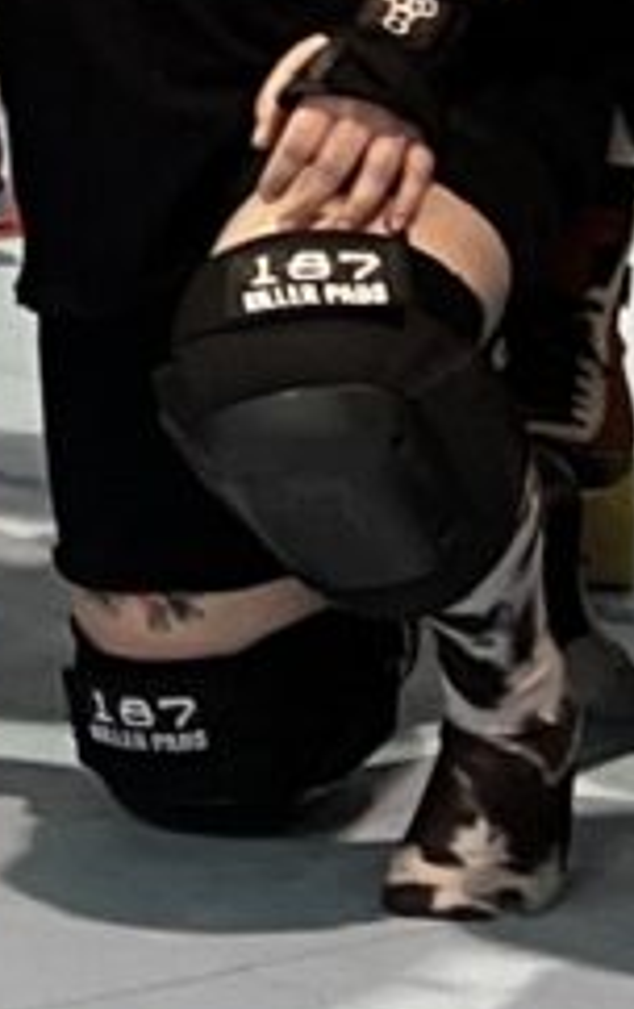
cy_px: -663
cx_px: -1397
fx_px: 8016
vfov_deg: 7.1
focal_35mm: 291
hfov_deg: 4.3
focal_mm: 5.7
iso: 125
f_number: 1.5
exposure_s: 1/120
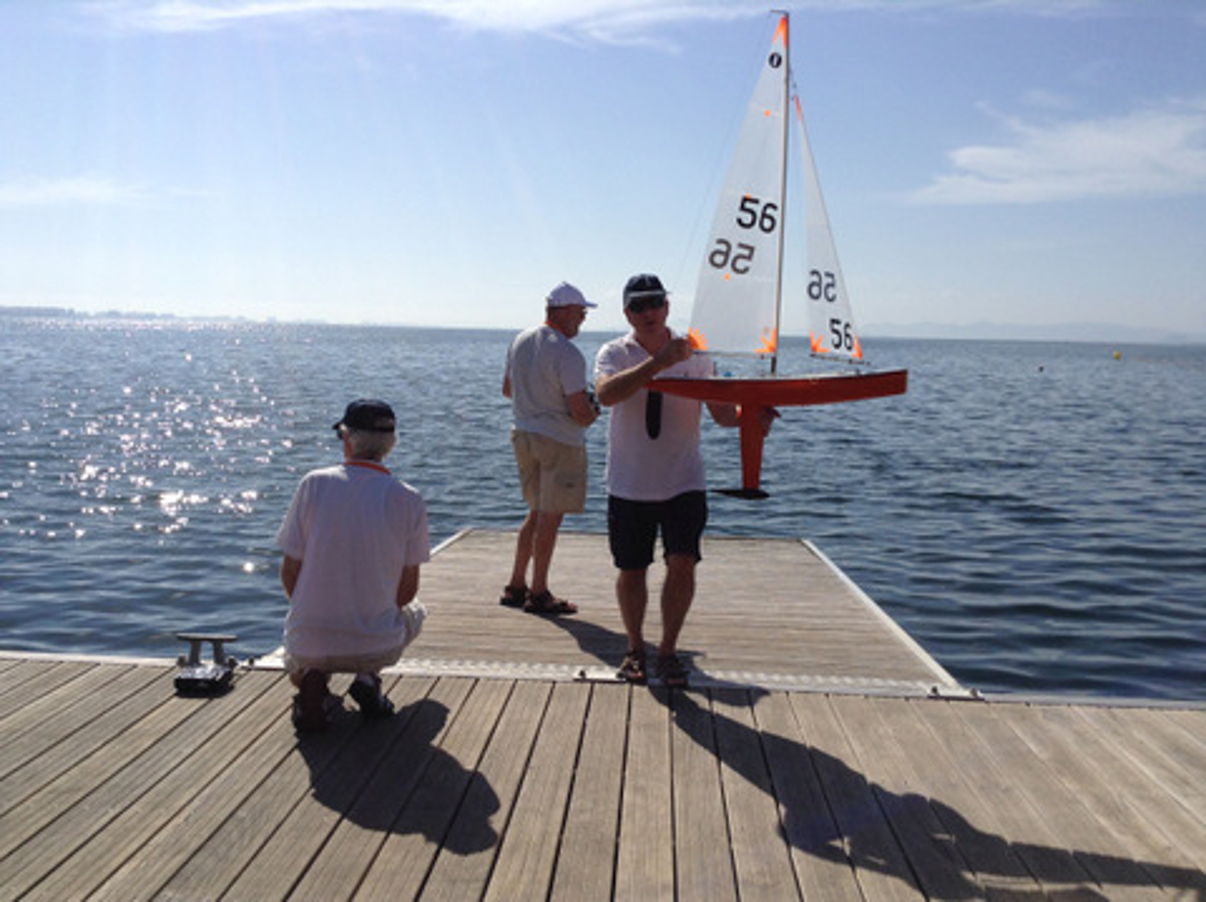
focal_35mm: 33
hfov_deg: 55.4
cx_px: 603
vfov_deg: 42.9
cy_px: 451
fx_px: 1149
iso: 32
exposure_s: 1/3049
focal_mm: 3.3
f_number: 2.4
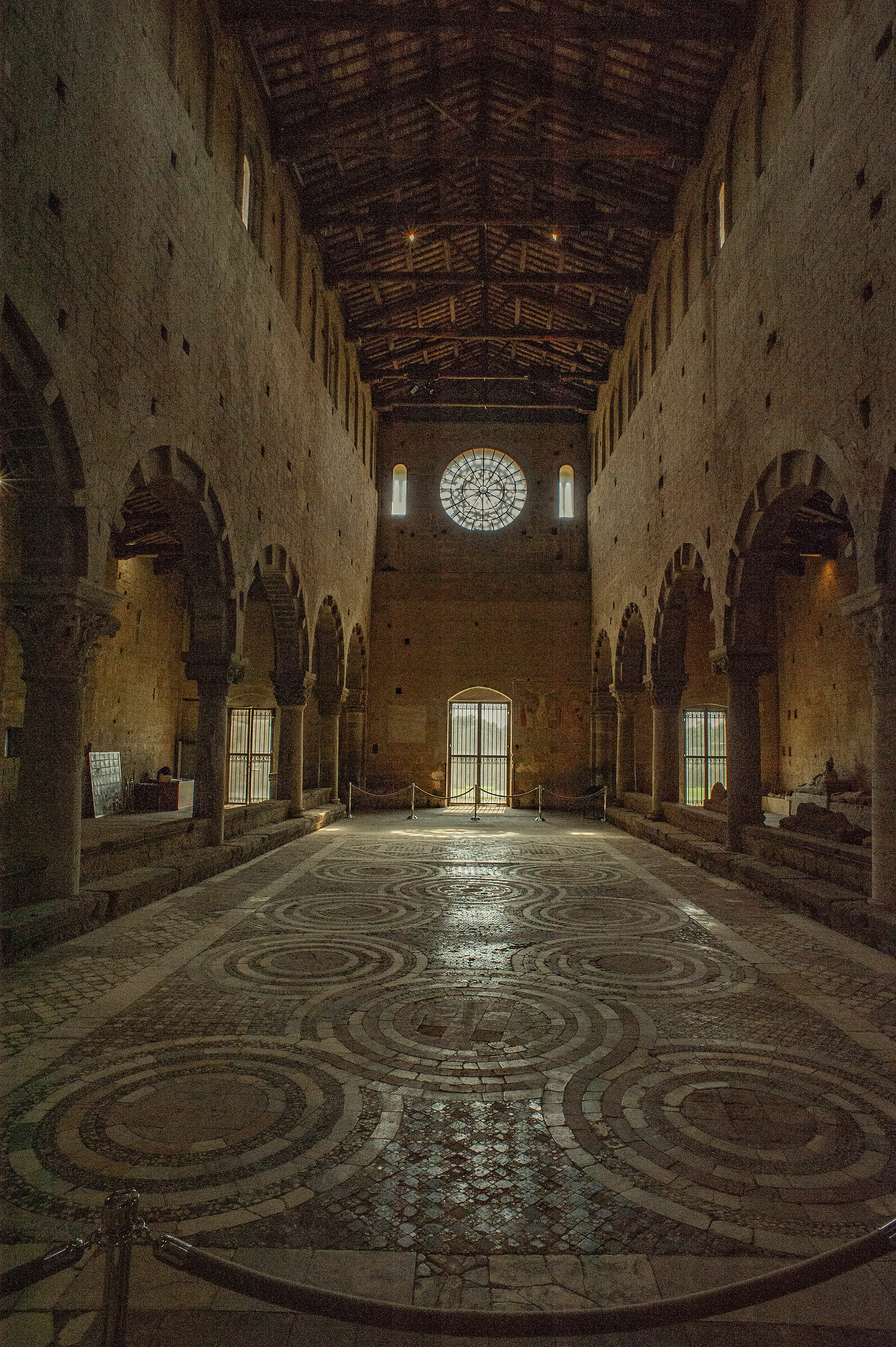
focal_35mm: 20
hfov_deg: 61.9
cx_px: 448
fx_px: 748
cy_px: 674
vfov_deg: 84.0
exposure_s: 1/500
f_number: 8
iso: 2000
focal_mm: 20
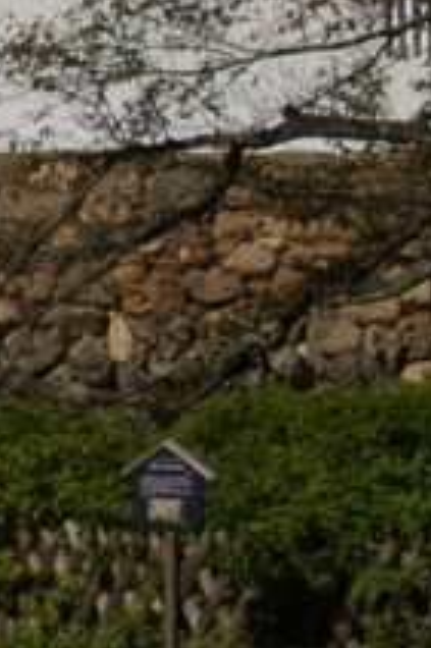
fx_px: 3130
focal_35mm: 174
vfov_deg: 11.8
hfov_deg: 7.1
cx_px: -822
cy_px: 130
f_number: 11
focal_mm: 24
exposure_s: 1/500
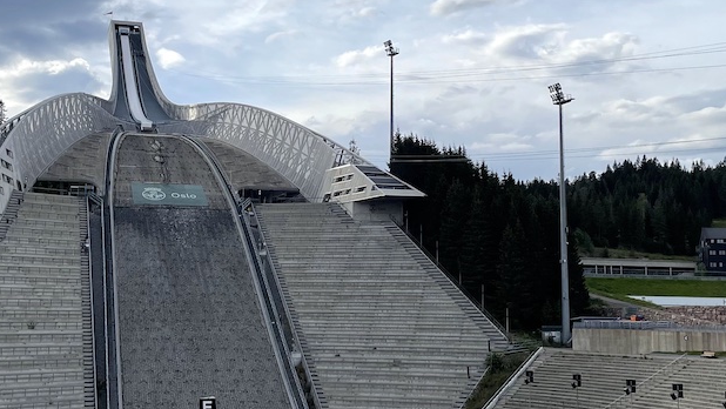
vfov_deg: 21.8
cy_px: 188
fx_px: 1059
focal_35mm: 55
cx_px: 317
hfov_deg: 37.8
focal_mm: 4.2
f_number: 1.6
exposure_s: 1/4000
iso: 32
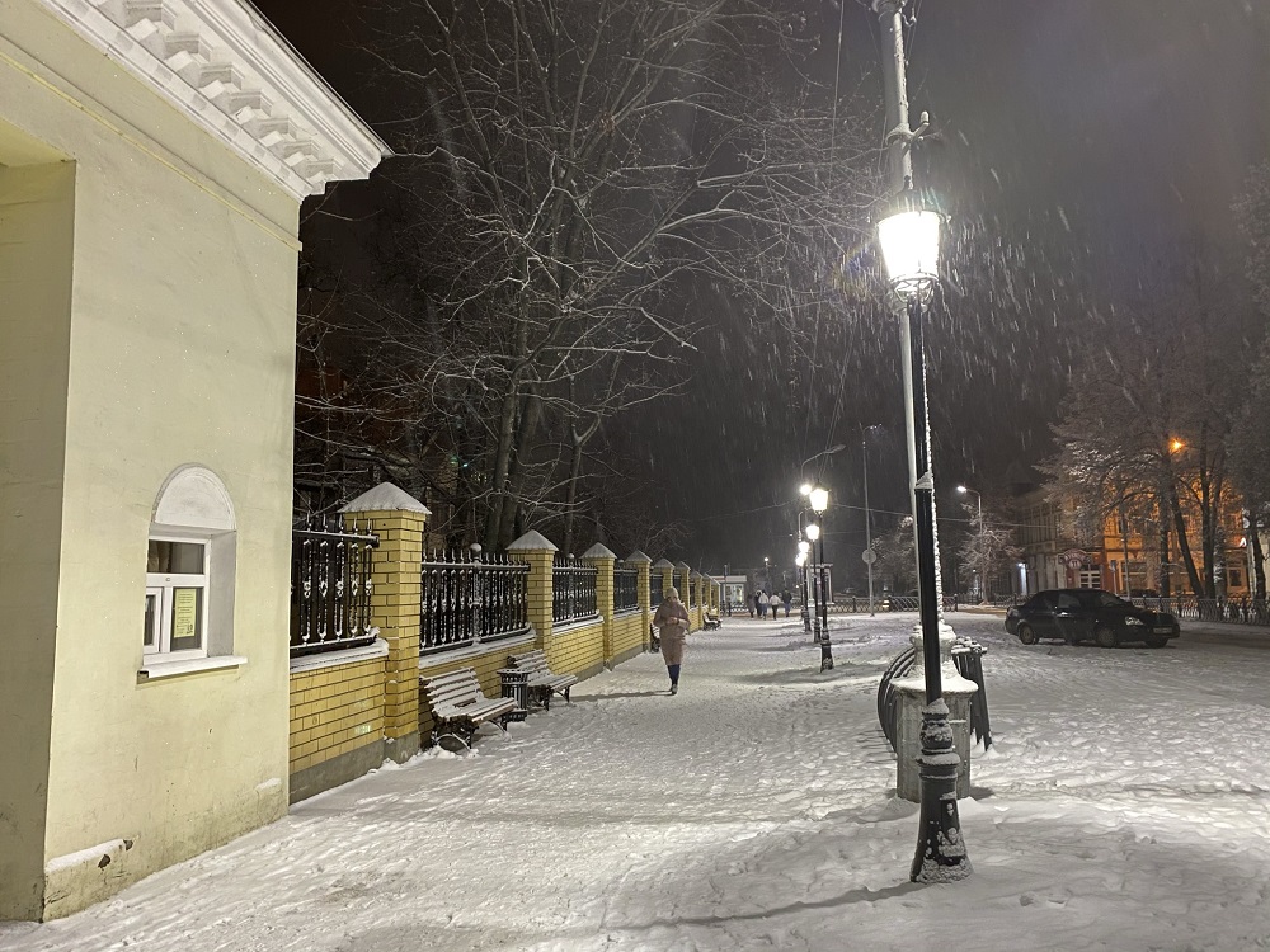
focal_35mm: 26
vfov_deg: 53.1
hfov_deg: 67.3
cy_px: 476
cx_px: 635
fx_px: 954
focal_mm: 4.25
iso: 500
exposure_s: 1/25
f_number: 1.8
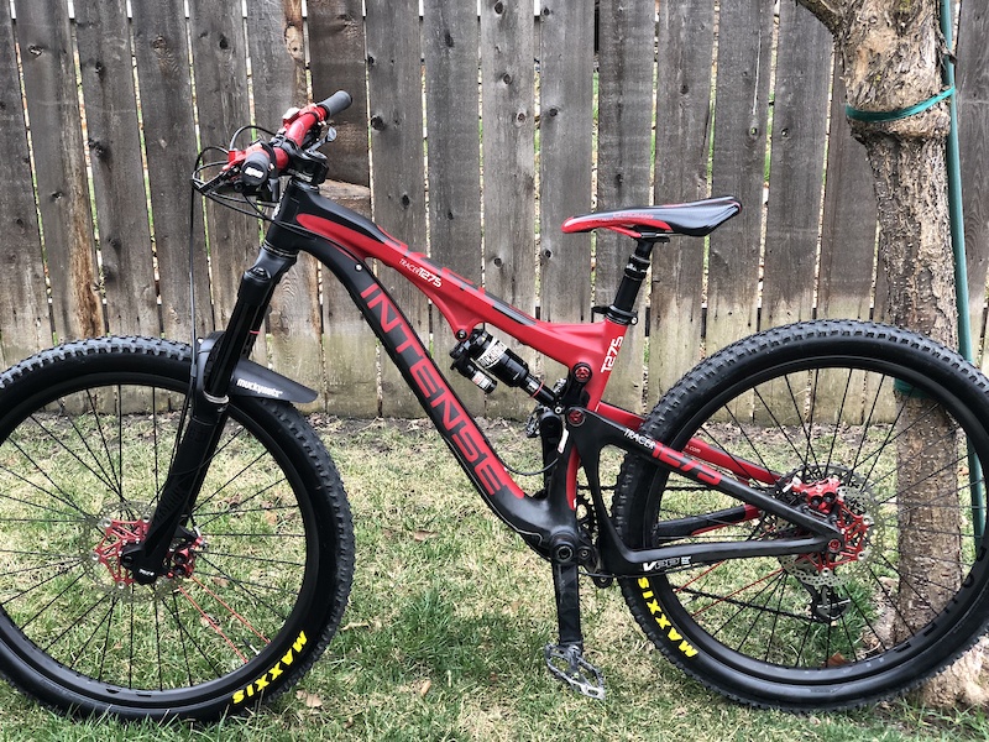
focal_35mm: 52
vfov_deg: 28.0
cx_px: 494
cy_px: 371
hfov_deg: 36.8
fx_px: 1486
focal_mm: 6
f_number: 2.4
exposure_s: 1/40
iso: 80
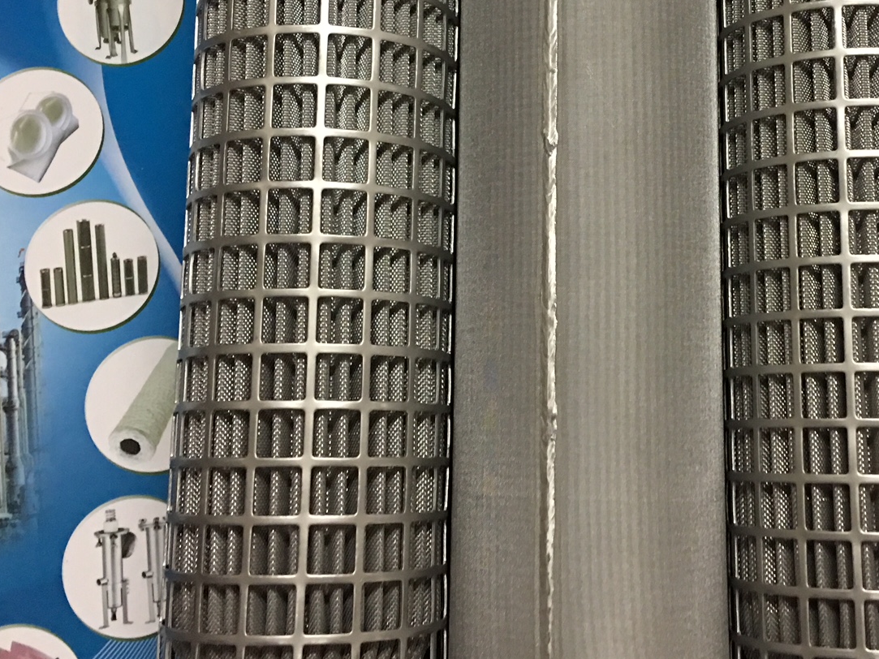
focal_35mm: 54
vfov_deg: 26.8
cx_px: 577
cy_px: 192
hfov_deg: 35.2
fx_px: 1371
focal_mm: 4.15
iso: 100
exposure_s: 1/17
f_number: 2.2
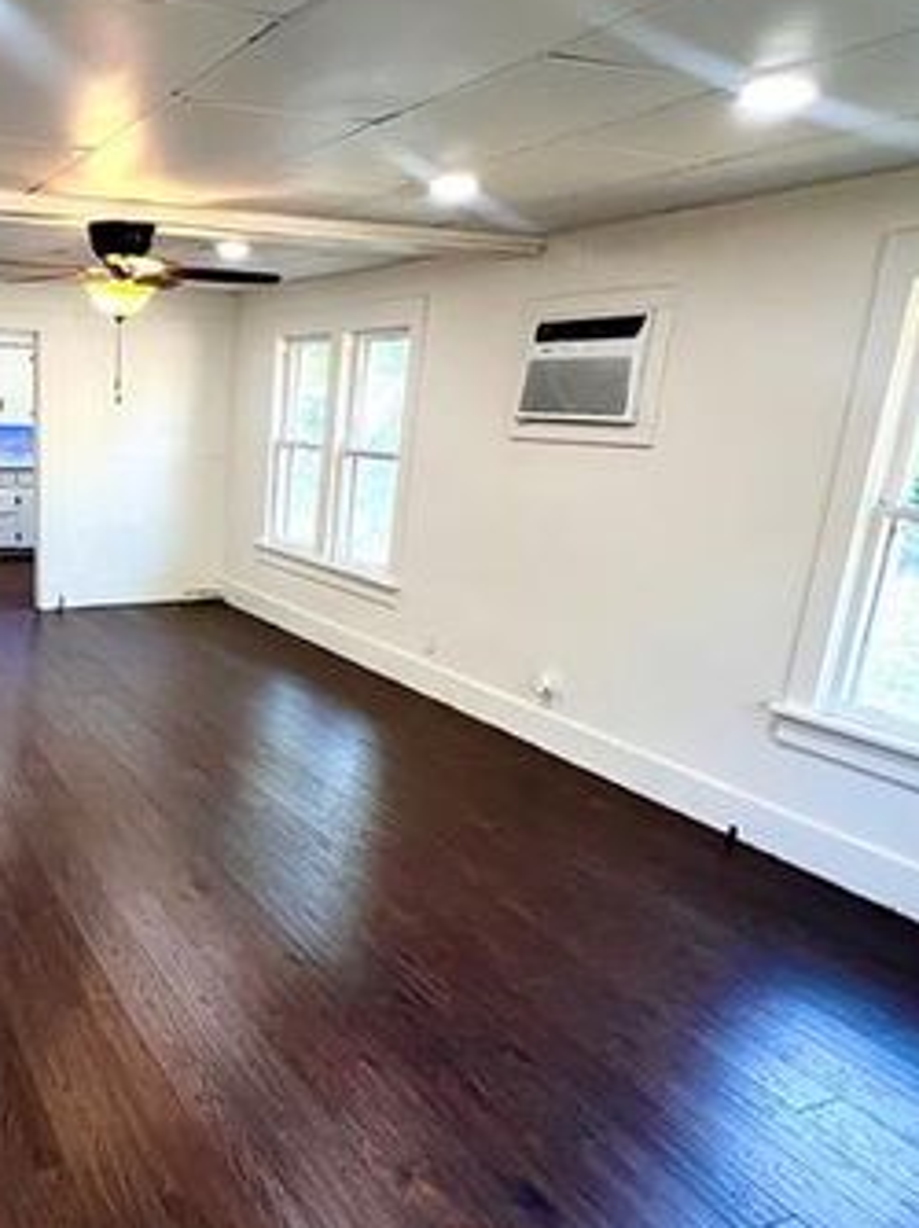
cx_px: 143
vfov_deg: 67.0
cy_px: 700
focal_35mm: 26
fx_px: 922
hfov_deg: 48.9
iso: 125
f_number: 1.8
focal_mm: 1.57
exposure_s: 1/120
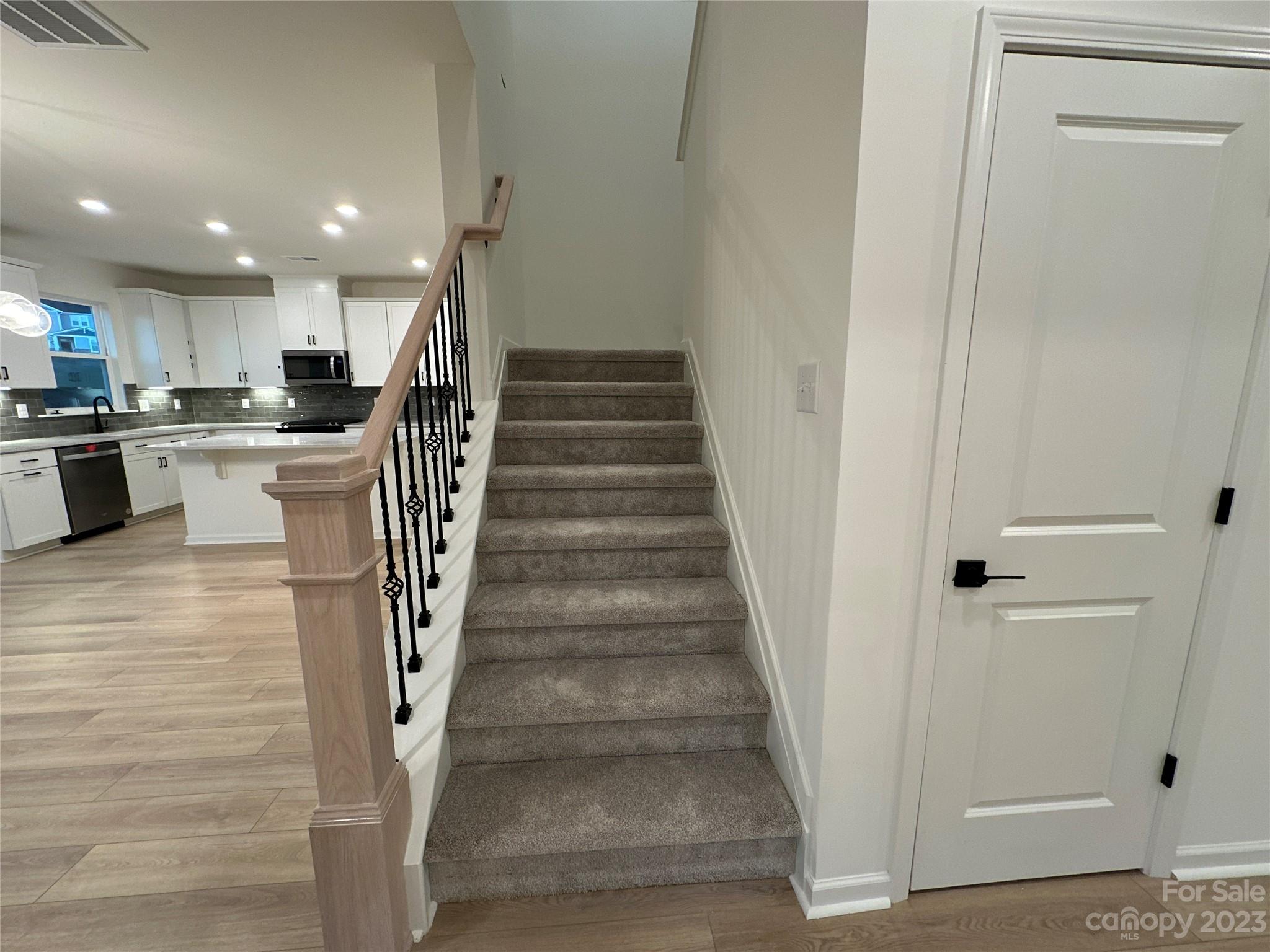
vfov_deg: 85.7
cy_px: 476
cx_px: 635
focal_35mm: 14
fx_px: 514
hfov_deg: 102.1
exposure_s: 1/60
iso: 125
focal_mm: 2.22
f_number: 2.2
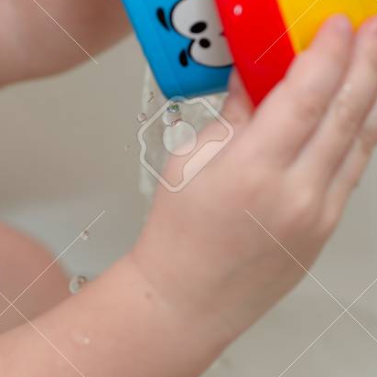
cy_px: 107
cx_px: 10
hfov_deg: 12.9
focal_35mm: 134
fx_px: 1651
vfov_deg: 13.0
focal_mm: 50
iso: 100
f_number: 4
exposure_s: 1/125
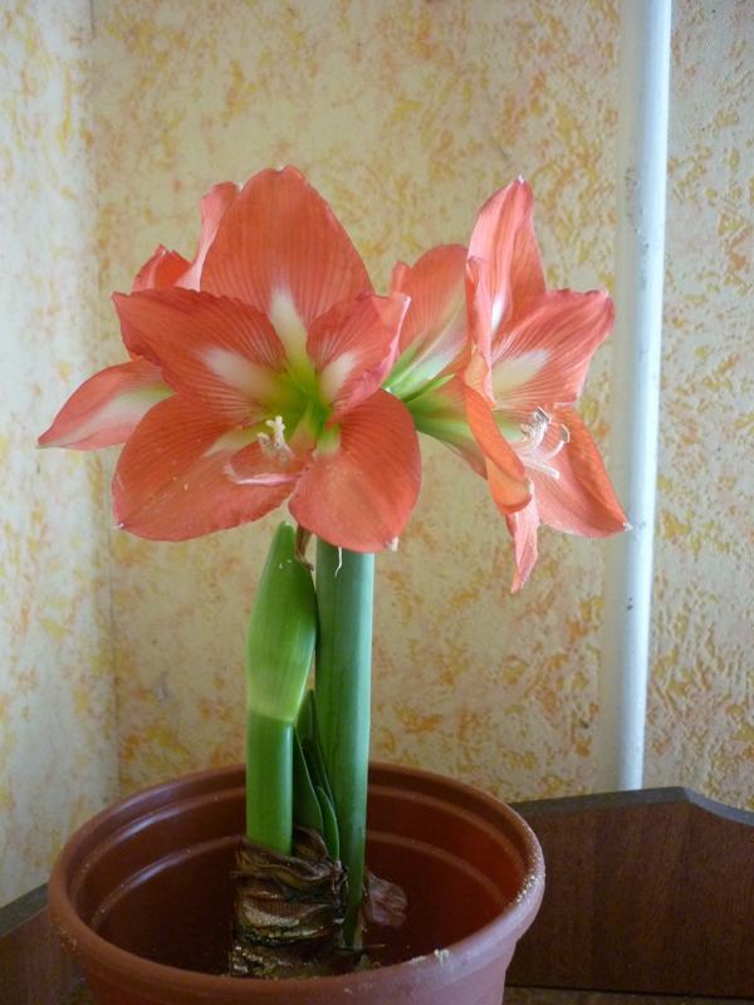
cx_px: 377
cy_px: 502
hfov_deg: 42.9
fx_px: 958
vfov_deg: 55.4
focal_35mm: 33
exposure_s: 1/125
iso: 400
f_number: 2.8
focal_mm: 5.5
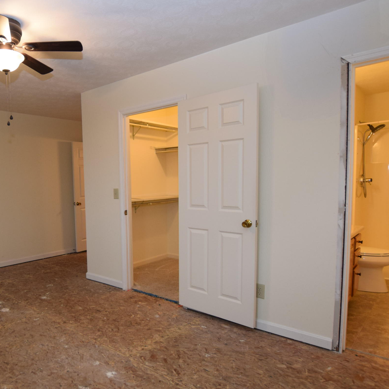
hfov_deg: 61.4
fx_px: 305
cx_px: 97
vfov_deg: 64.9
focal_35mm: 24
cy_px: 209
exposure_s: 1/60
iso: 800
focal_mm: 10
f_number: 4
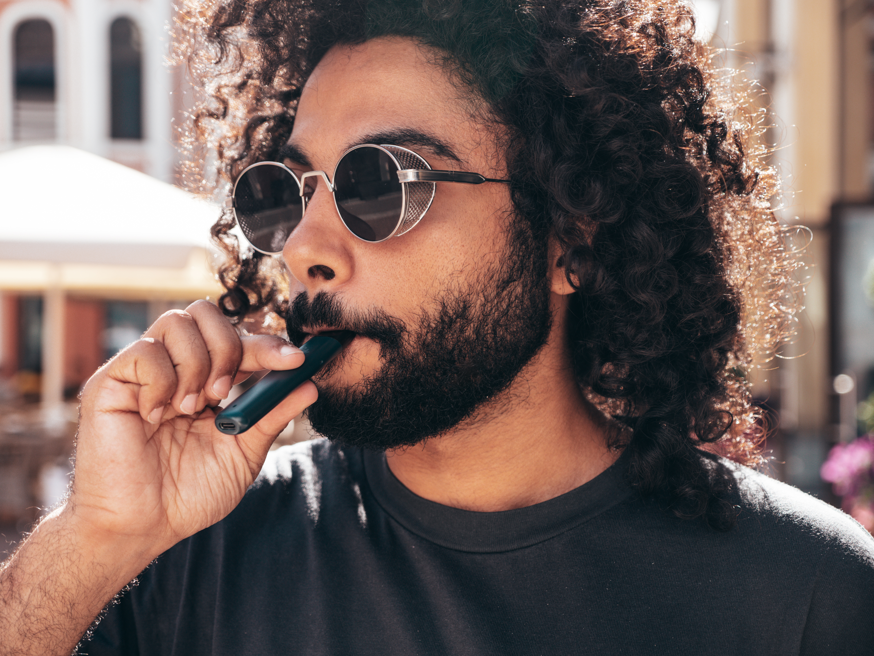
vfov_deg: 20.4
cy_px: 328
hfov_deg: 27.0
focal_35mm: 72
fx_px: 1818
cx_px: 437
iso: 100
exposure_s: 1/400
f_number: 3.2
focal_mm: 35
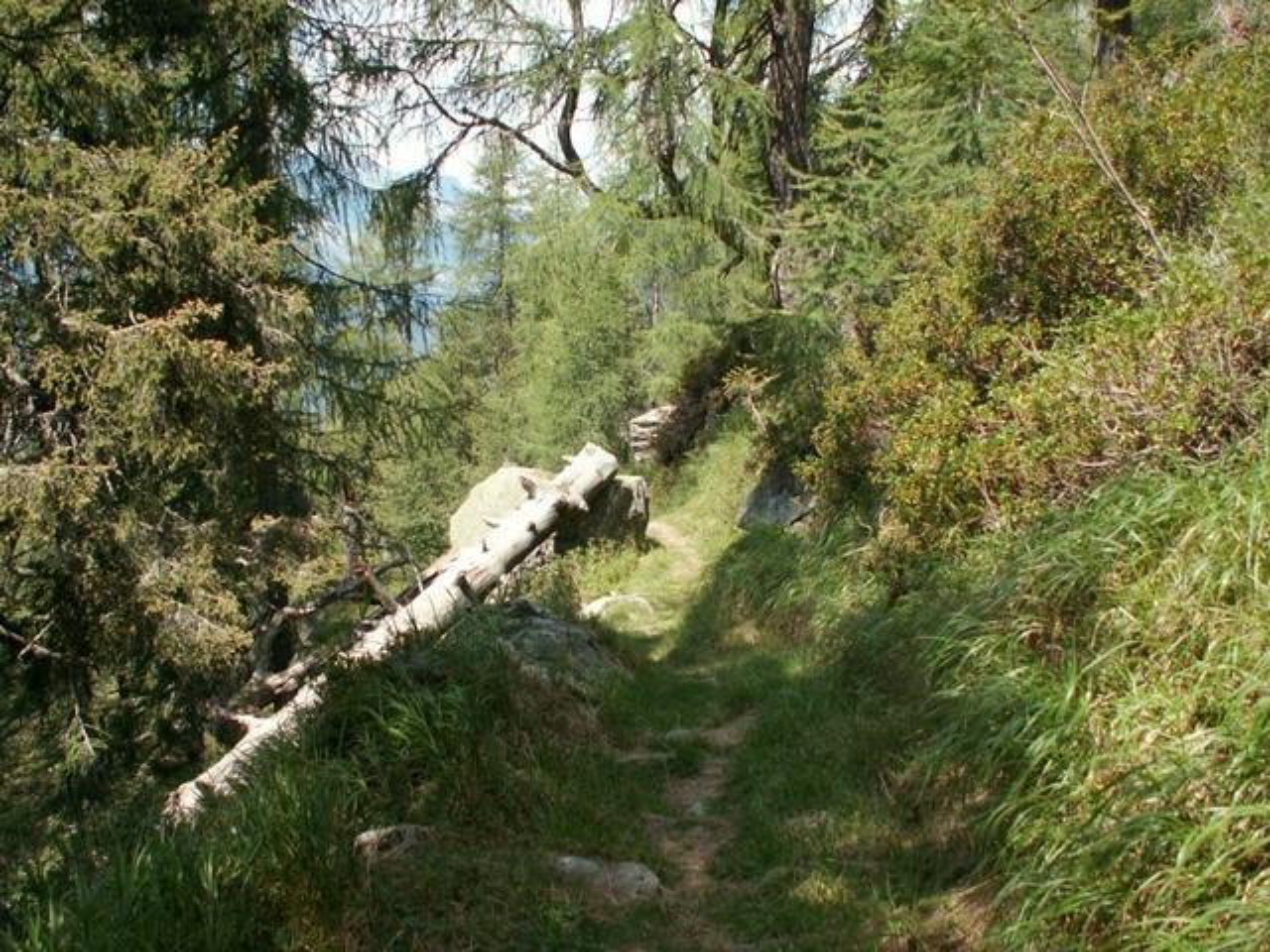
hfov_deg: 52.6
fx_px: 1284
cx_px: 635
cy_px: 476
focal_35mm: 35
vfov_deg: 40.7
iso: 50
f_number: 3.2
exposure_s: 1/250
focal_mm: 5.86
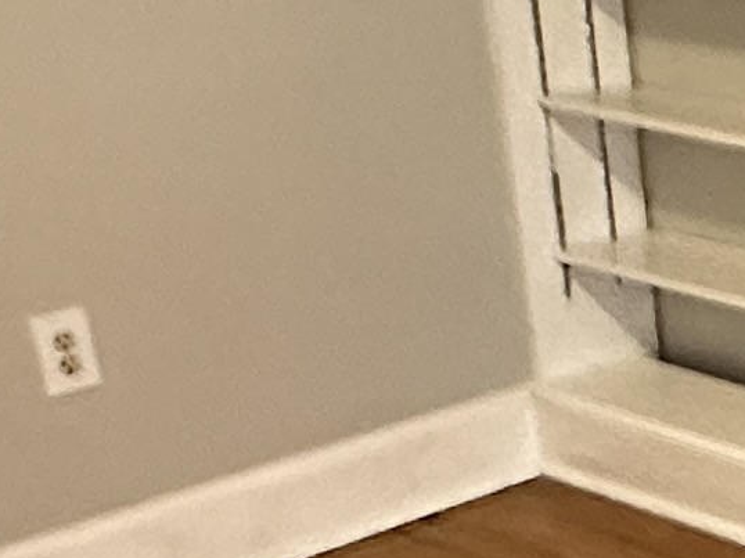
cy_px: 587
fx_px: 2259
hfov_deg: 17.2
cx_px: 1069
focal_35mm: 105
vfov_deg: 13.8
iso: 1250
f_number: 2.2
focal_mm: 2.22
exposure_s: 1/60
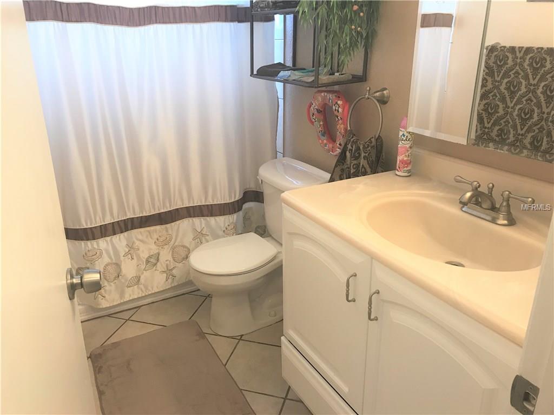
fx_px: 448
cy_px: 208
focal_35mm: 28
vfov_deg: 49.7
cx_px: 277
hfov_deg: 63.4
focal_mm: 3.99
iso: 40
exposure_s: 1/24
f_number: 1.8
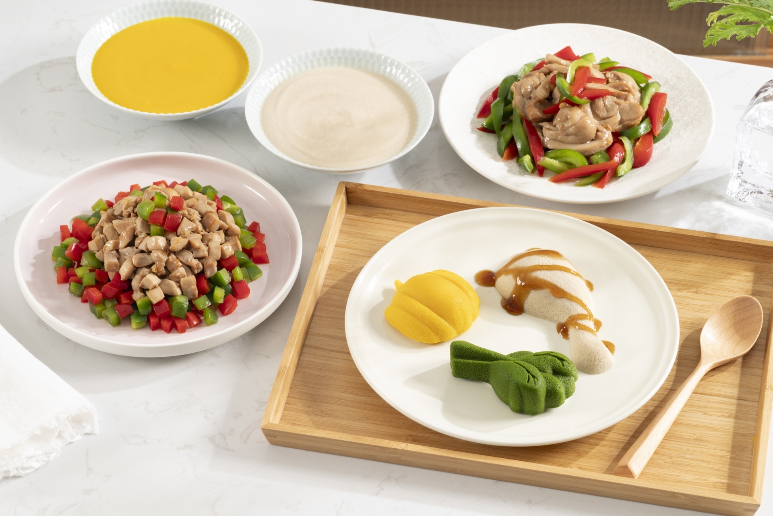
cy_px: 258
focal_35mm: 105
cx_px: 386
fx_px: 2254
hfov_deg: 19.5
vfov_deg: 13.0
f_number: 16
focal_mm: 105
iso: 500
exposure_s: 1/200
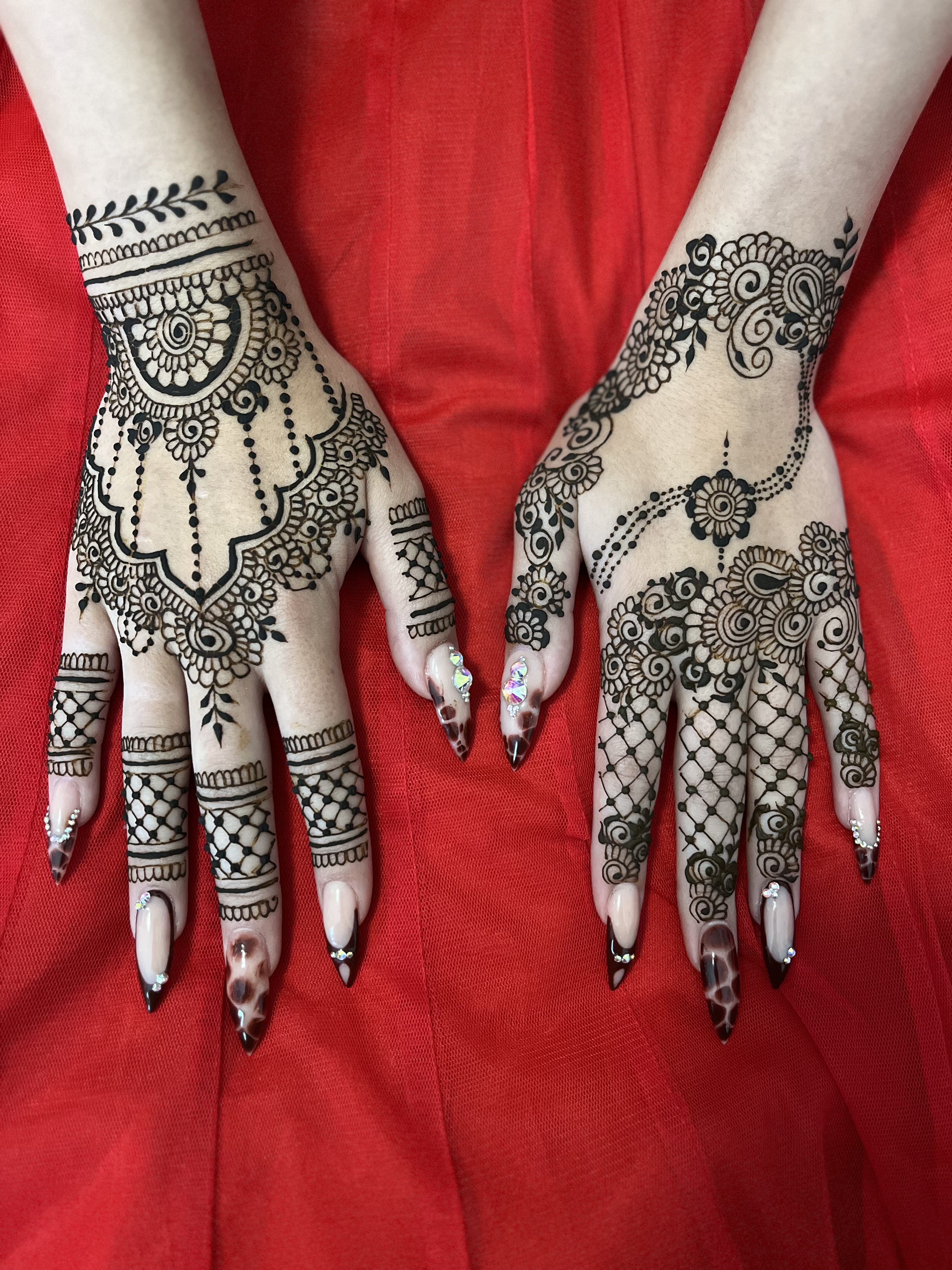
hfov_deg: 53.1
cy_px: 635
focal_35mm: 26
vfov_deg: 67.3
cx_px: 476
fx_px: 953
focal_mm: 5.1
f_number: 1.6
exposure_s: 1/40
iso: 640
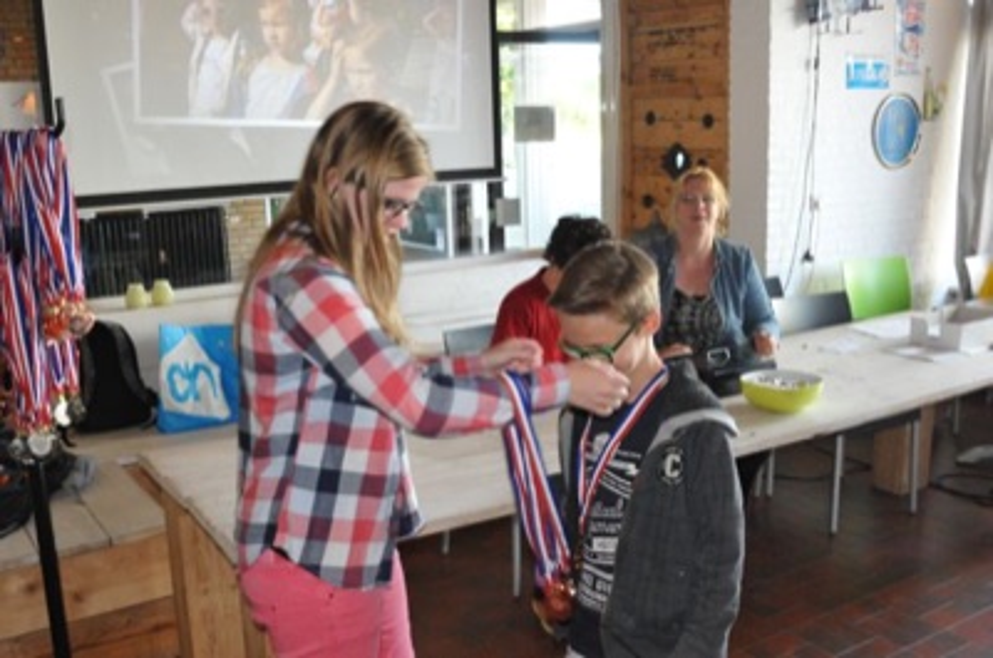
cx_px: 496
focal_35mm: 36
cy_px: 329
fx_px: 991
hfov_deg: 53.2
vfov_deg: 36.7
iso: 2800
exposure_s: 1/60
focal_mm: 24
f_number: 6.3
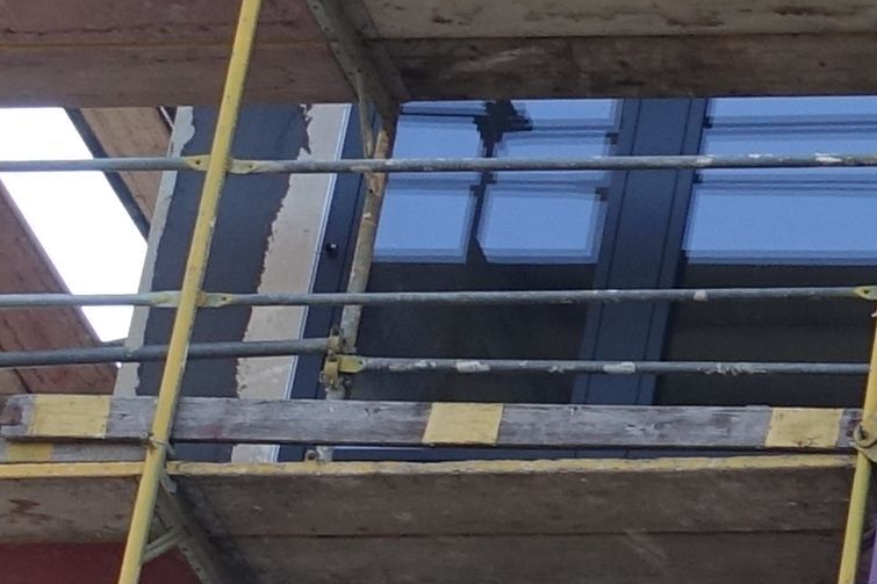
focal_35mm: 261
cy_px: 1145
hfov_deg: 7.2
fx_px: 6356
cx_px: 2463
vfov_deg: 5.2
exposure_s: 1/250
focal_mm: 13.16
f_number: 4
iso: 125
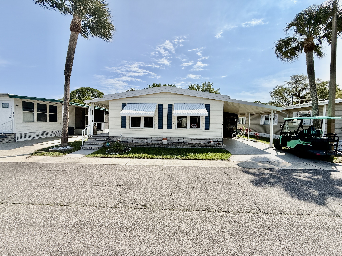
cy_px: 128
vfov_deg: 85.7
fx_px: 138
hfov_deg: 102.1
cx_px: 171
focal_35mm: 14
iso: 50
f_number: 2.2
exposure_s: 1/2506
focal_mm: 2.22
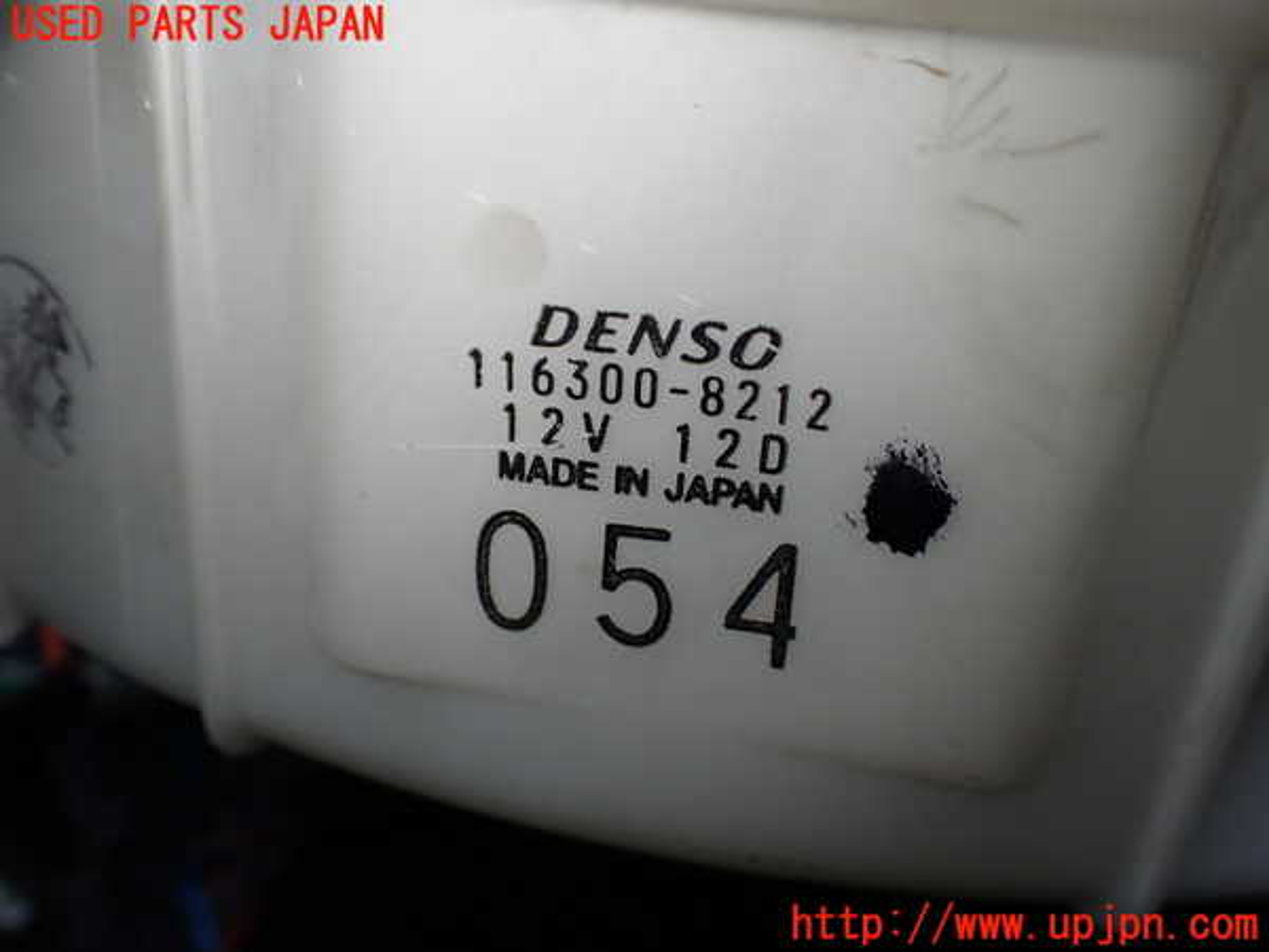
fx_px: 1100
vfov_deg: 46.8
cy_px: 476
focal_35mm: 30
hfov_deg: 60.0
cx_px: 634
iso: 160
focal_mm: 5.4
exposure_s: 1/125
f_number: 2.3
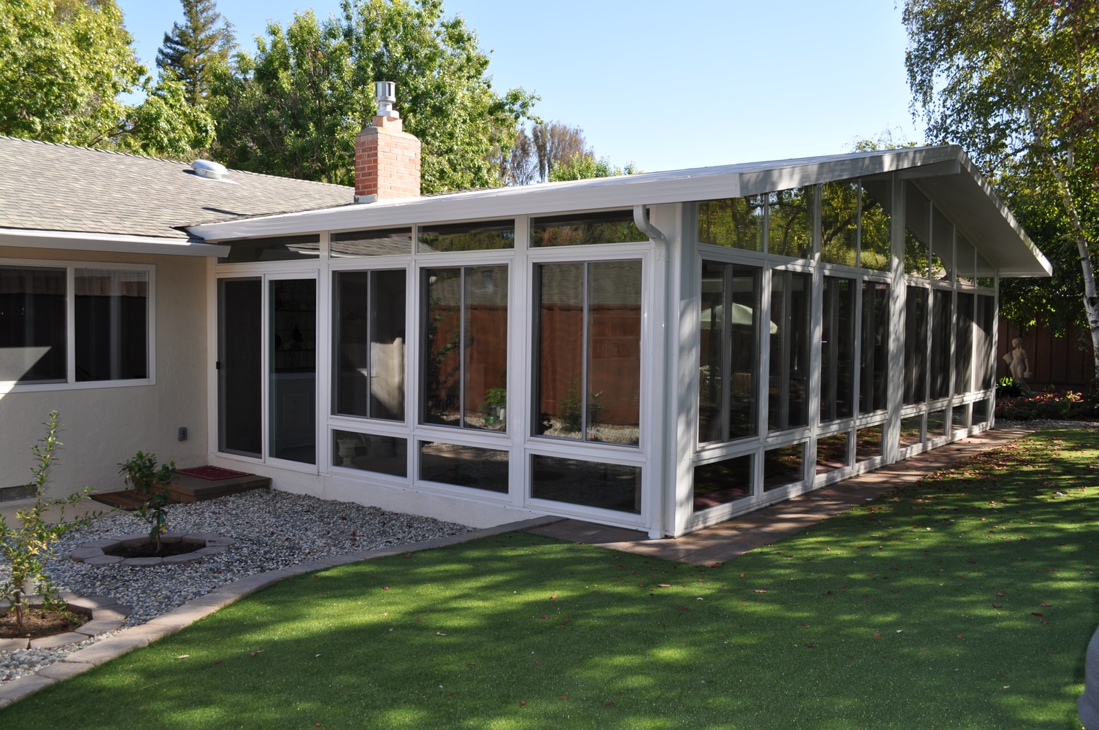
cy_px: 365
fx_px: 915
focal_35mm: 30
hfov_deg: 62.0
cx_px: 550
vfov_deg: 43.5
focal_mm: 20
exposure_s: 1/200
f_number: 7.1
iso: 200
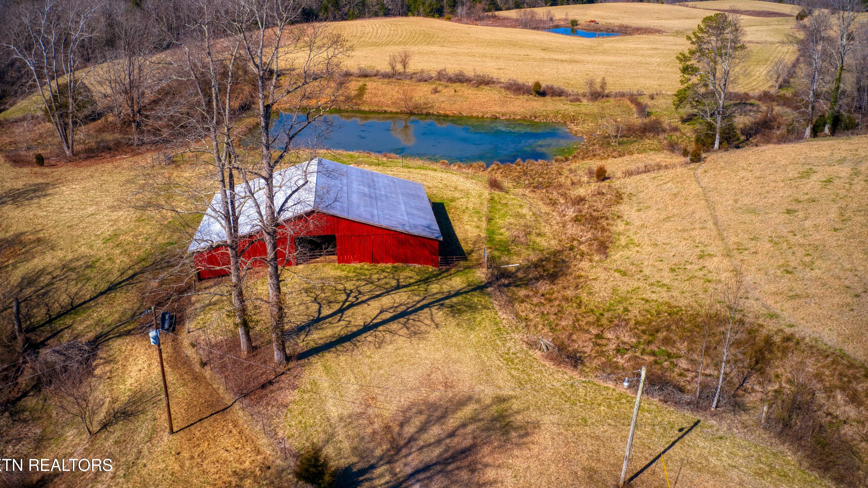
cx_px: 433
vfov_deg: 38.8
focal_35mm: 30
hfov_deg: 64.3
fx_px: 690
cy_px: 196
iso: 400
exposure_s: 1/80
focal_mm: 10.26
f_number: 5.6
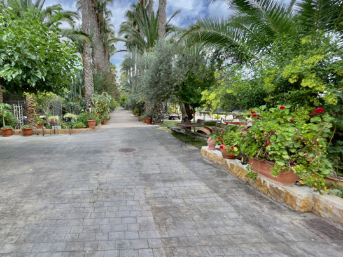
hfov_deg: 88.5
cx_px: 121
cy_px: 131
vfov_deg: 74.7
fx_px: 168
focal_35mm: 17
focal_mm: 1.54
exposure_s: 1/268
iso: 25
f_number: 2.4
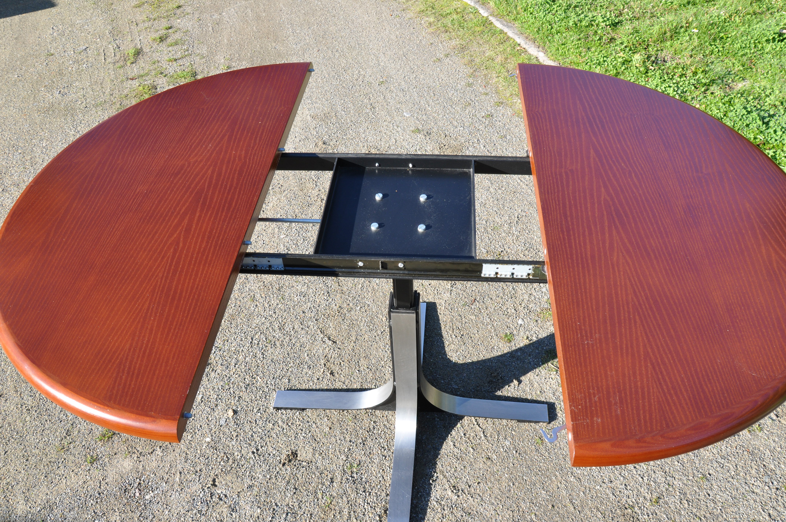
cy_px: 261
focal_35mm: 27
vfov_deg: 47.8
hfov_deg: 67.4
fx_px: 589
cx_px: 393
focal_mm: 18
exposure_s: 1/90
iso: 200
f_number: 9.5
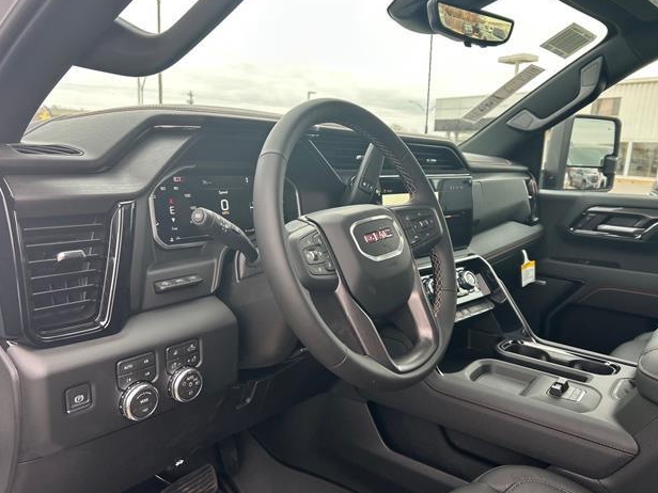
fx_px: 513
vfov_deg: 51.4
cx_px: 326
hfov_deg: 65.3
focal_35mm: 27
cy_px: 243
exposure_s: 1/121
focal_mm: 5.7
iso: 64
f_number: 1.5
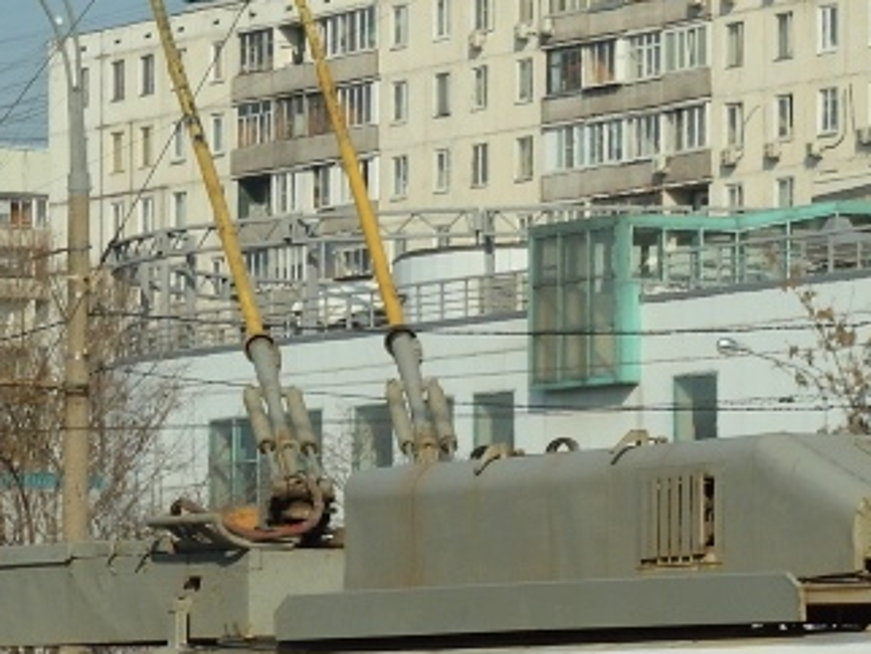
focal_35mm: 298
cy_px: 676
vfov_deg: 5.0
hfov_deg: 6.6
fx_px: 7504
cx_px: 682
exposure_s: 1/1000
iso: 80
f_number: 4.8
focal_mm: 17.3
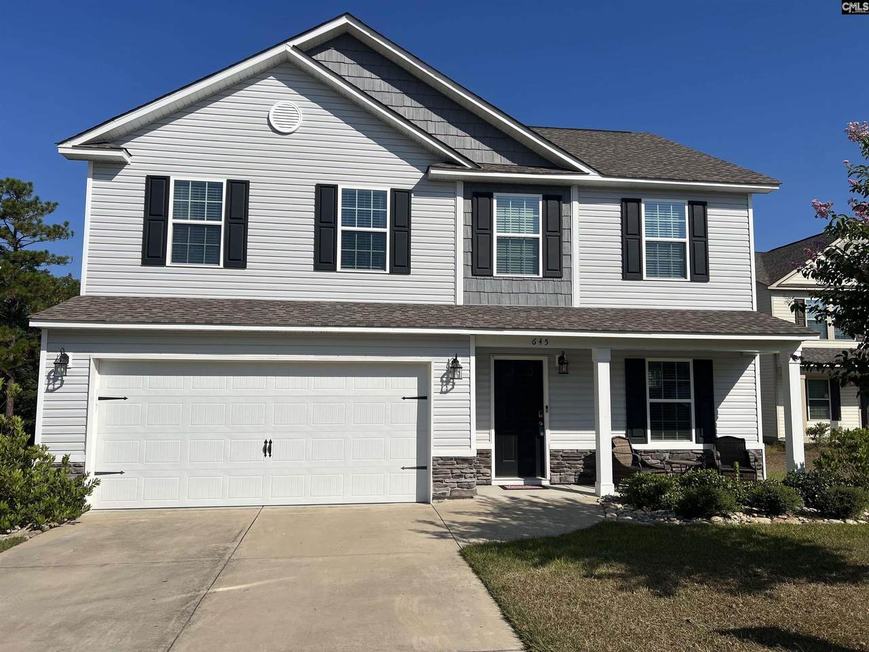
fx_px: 653
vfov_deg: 53.1
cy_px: 326
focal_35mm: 26
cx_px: 434
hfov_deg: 67.3
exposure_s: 1/9434
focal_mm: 5.7
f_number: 1.5
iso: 50
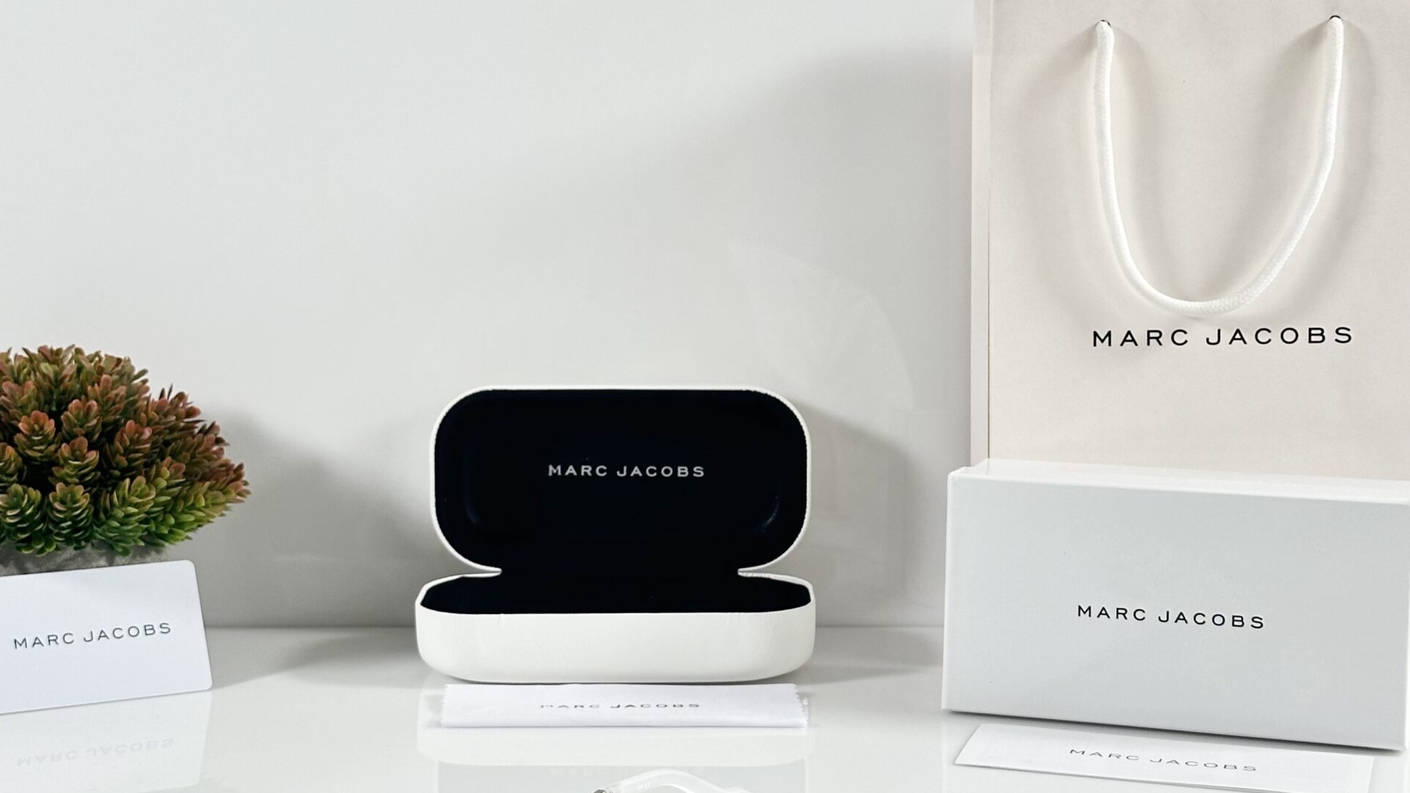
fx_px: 2617
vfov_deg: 17.2
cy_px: 390
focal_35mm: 70
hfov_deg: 30.1
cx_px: 706
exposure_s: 1/100
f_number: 1.78
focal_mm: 6.86
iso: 80
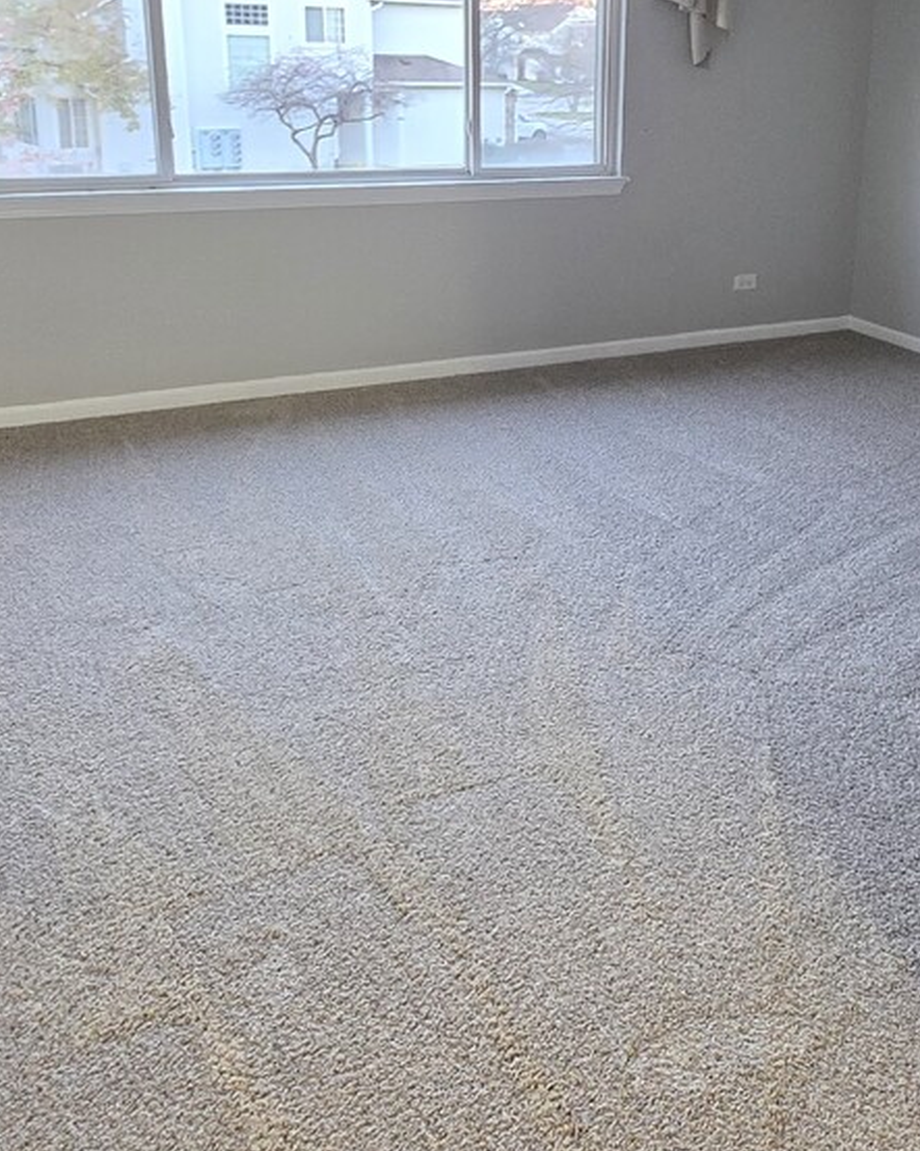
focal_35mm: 33
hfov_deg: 43.8
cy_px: 384
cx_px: 621
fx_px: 1123
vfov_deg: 53.2
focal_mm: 2.2
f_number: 1.9
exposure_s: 1/40
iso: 800
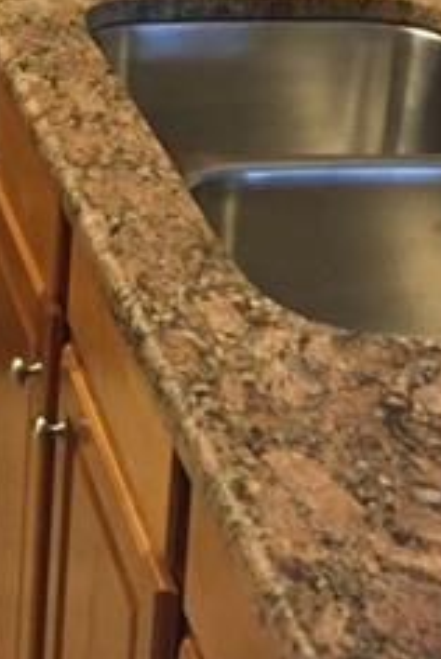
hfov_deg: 13.1
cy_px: -75
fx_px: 1795
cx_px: -243
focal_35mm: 98
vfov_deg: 19.8
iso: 250
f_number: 2.2
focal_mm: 4.15
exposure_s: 1/24
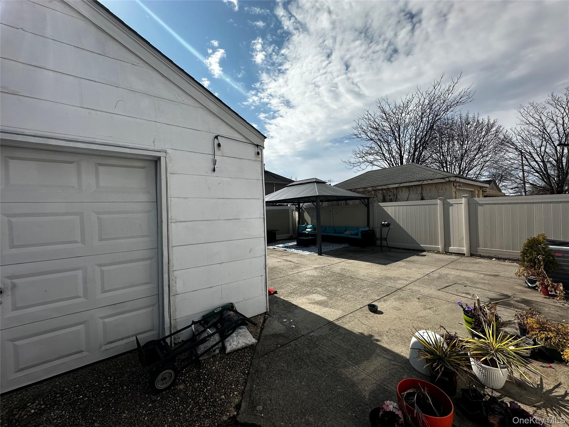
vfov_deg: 85.7
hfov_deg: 102.1
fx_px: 230
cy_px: 214
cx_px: 284
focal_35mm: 14
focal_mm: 2.22
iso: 50
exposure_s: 1/4000
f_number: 2.2
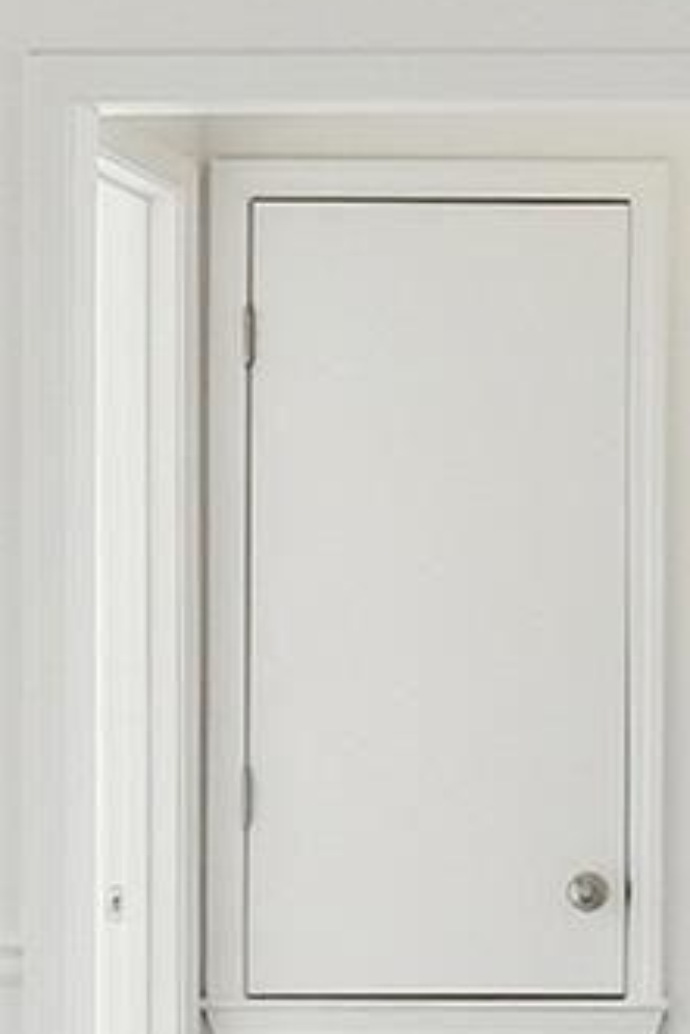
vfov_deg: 14.1
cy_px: 737
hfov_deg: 8.9
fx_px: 4164
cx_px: 1380
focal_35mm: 145
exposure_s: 1/50
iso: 250
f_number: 9
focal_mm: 16
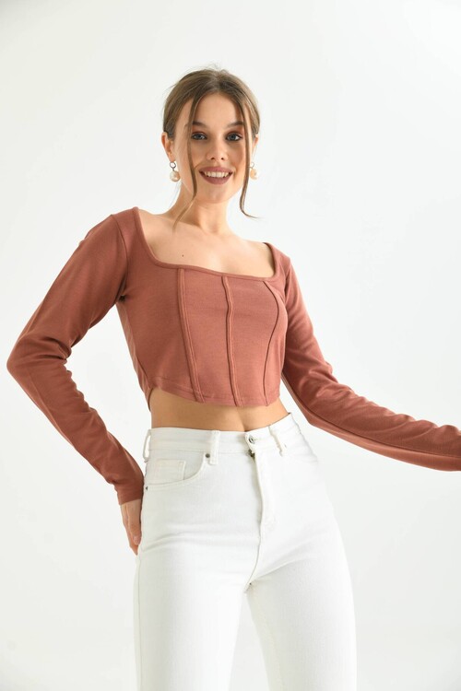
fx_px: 1056
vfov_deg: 36.2
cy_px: 346
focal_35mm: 55
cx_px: 230
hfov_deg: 24.6
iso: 160
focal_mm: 55
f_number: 5.6
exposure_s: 1/125
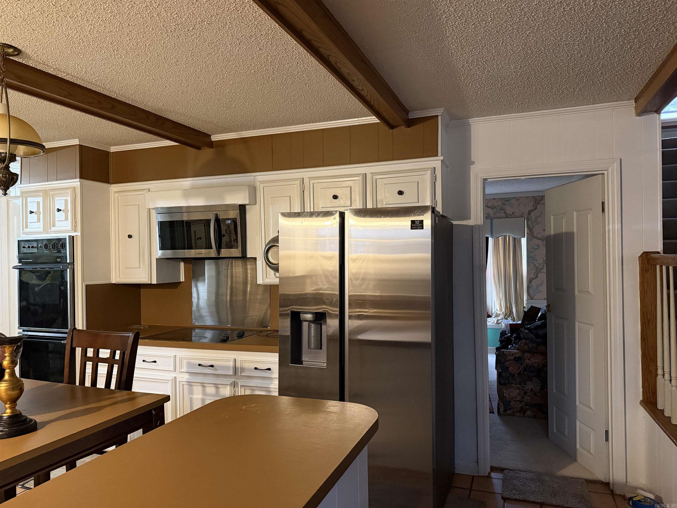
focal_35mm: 24
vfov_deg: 56.8
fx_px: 469
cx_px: 338
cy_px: 254
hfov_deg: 71.6
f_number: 1.78
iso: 800
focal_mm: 6.76
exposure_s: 1/40
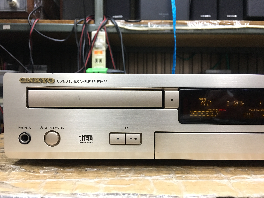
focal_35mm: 29
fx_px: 221
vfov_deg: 48.2
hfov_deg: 61.7
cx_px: 132
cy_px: 99
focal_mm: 4.15
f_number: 2.2
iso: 80
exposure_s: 1/10
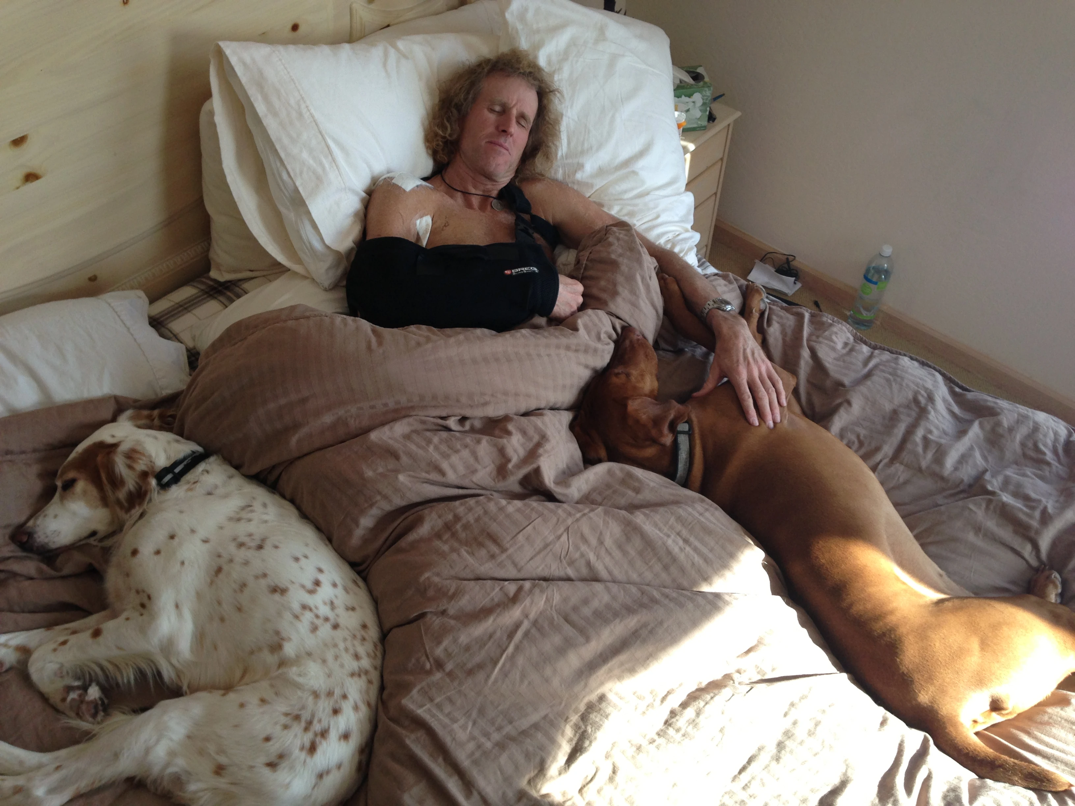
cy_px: 403
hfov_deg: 55.4
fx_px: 1025
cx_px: 538
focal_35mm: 33
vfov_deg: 42.9
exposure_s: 1/120
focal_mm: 4.13
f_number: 2.4
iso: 64
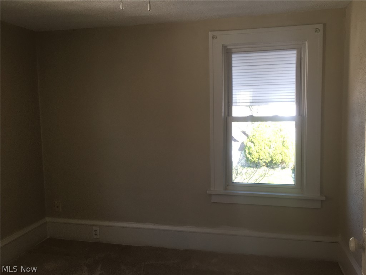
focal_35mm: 29
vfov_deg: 48.2
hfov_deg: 61.7
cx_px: 183
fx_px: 307
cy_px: 138
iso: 25
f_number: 2.2
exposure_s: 1/40
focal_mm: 4.15
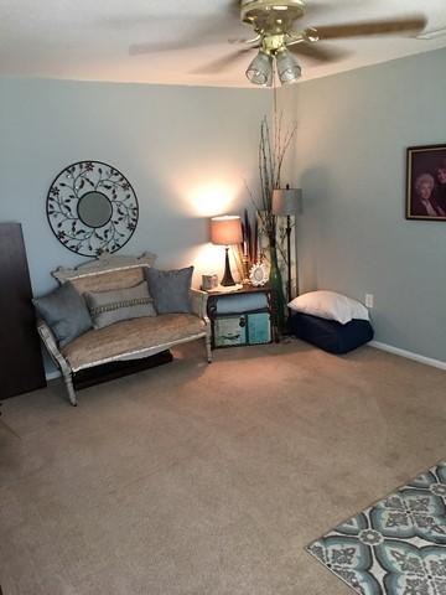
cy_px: 298
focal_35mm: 29
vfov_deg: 61.7
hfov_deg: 48.2
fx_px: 498
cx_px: 223
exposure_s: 1/4
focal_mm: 4.15
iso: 50
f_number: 2.2
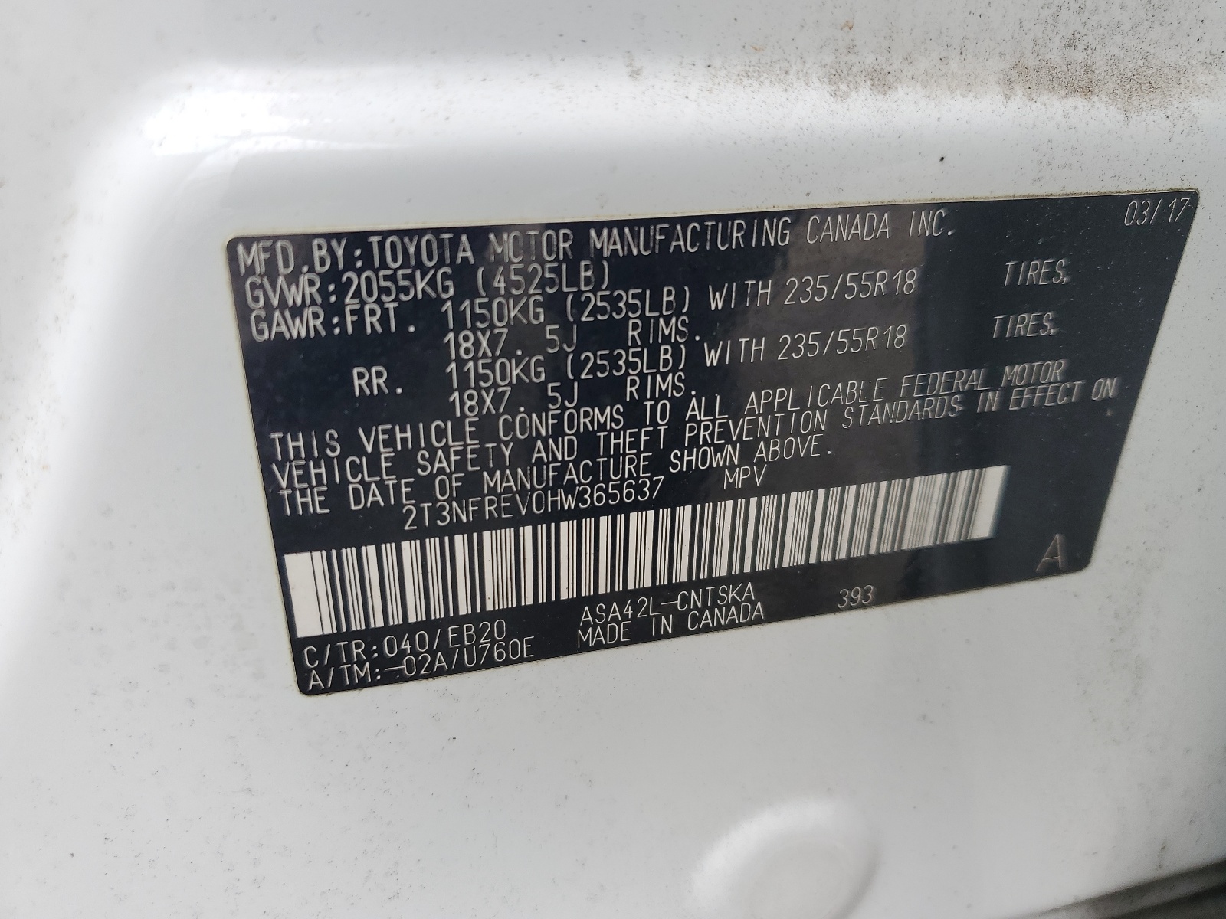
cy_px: 460
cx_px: 613
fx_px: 921
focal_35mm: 26
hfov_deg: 67.3
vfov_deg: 53.1
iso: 50
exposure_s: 1/345
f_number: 1.5
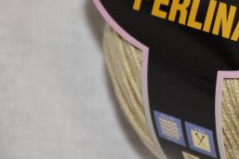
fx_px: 2602
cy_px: -1
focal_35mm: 392
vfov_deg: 3.5
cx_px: 296
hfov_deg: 5.2
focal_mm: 105
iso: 320
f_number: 5.6
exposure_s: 1/60
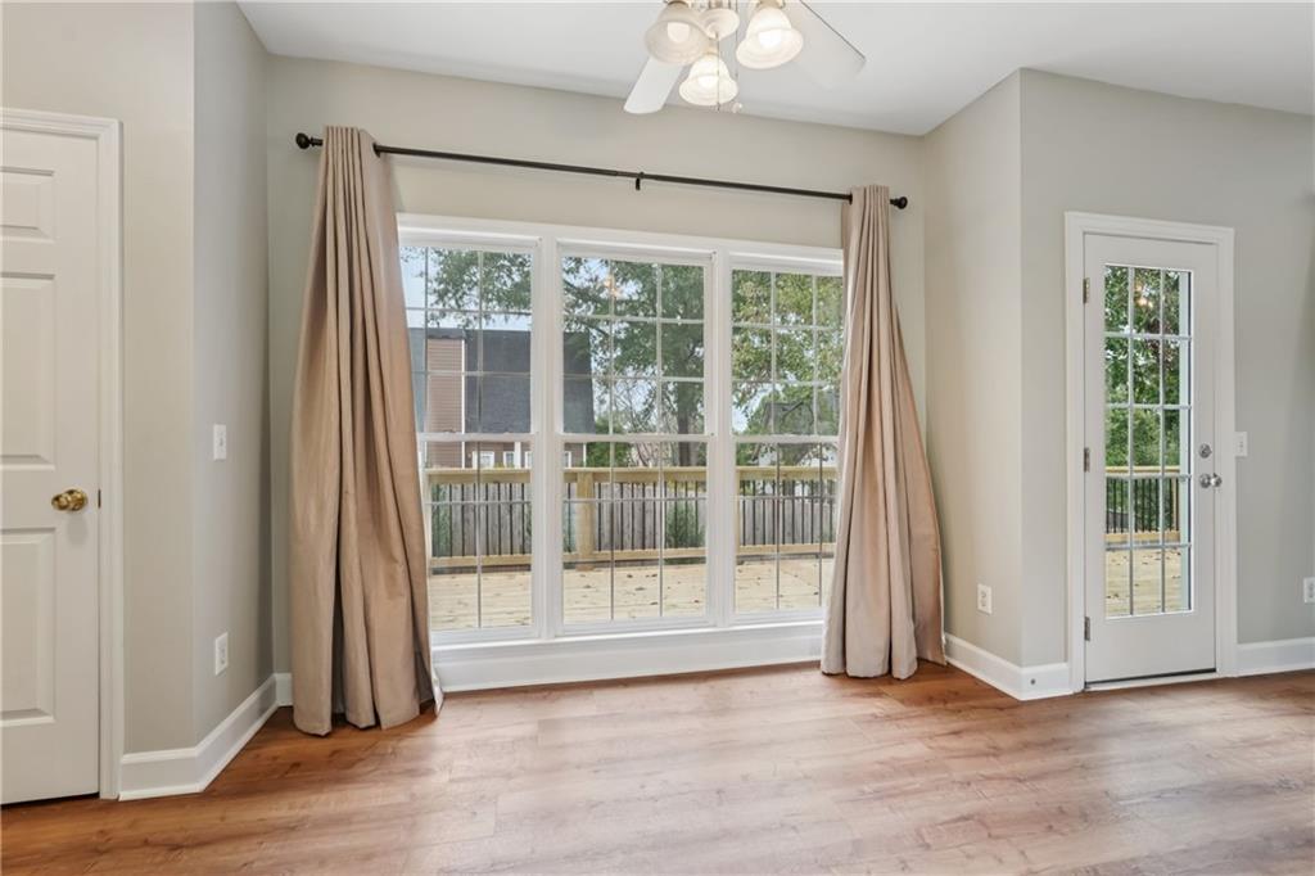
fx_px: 584
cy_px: 438
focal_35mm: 16
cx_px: 658
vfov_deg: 73.7
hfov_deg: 96.8
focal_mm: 16
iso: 800
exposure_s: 1/50
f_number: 8
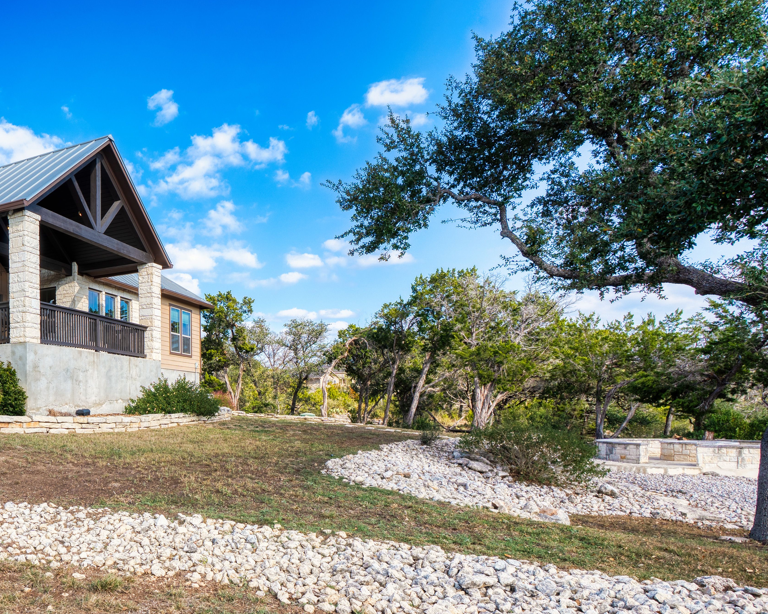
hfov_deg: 56.3
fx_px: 614
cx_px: 93
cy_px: 424
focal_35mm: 27
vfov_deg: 51.9
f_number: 11
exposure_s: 1/20
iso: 100
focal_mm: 16
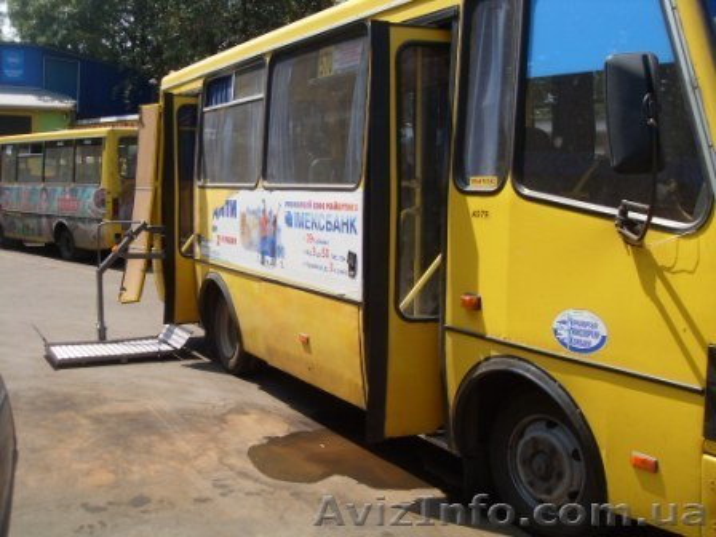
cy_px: 268
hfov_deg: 52.6
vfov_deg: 40.7
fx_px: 724
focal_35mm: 35
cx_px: 358
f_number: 7
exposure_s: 1/180
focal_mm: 6.3
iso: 80
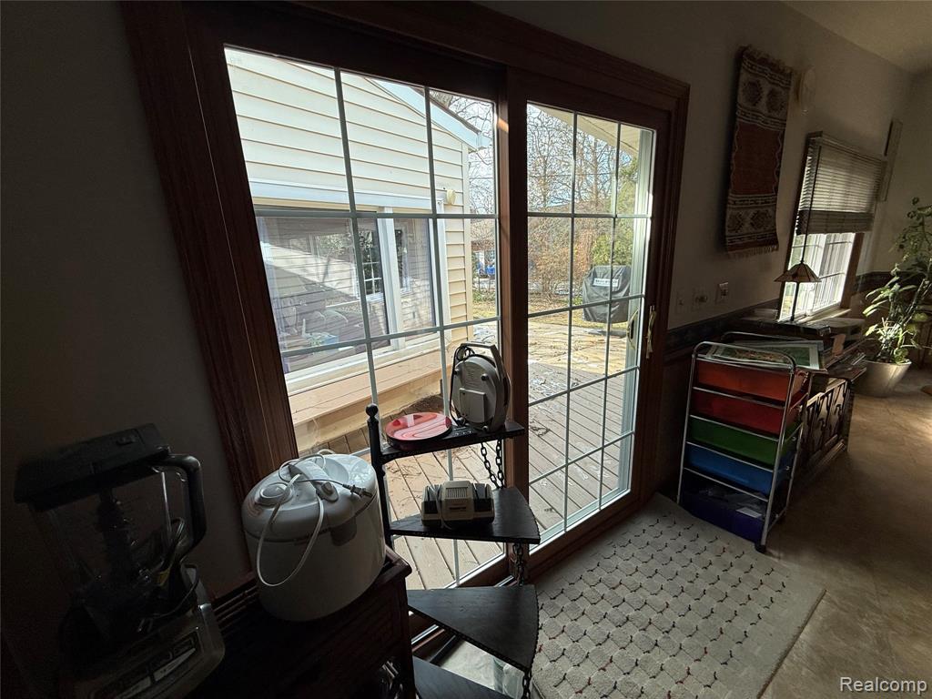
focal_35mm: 14
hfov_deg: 102.1
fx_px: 377
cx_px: 466
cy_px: 350
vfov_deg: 85.7
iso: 40
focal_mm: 2.22
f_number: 2.2
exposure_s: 1/106
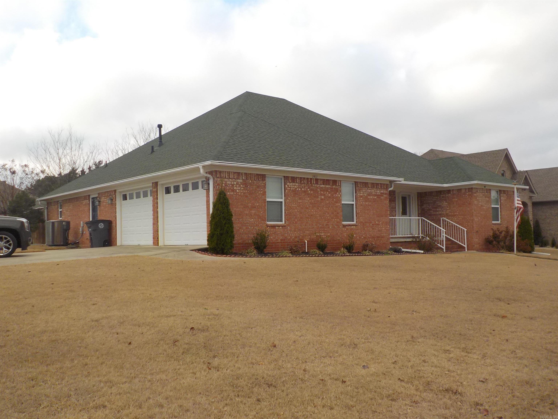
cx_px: 279
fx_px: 484
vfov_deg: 46.8
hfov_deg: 60.0
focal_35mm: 30
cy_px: 210
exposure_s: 1/500
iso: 125
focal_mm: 4.1
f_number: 3.3
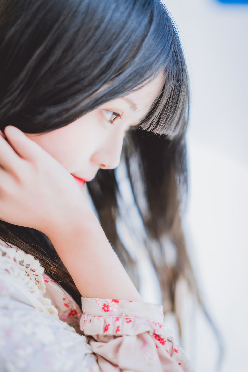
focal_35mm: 50
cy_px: 186
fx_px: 516
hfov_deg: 27.0
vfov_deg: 39.6
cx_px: 124
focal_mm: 50
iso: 640
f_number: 1.4
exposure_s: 1/640
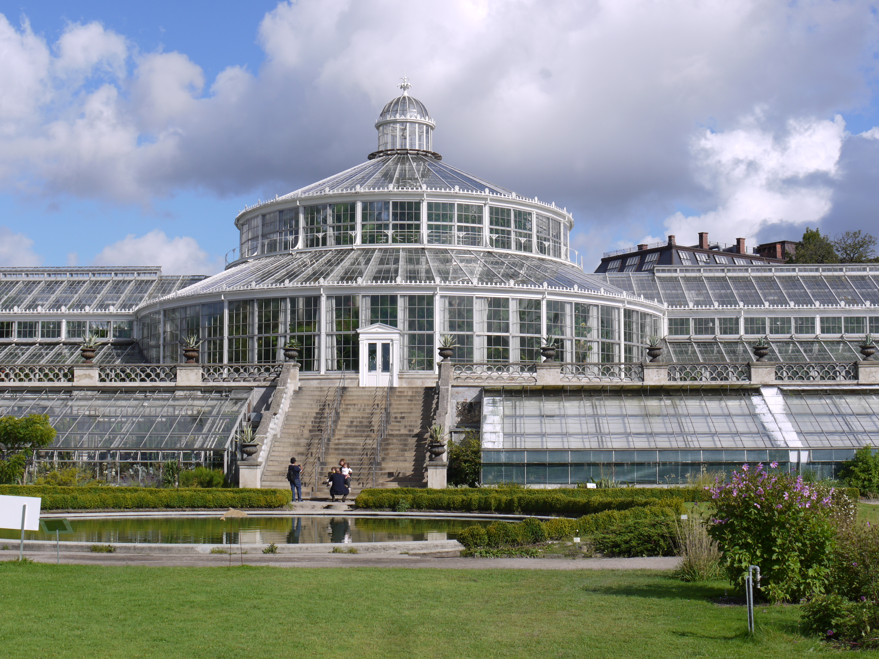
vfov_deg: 28.0
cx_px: 440
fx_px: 1320
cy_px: 330
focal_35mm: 52
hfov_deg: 36.8
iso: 100
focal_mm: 26
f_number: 9
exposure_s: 1/400
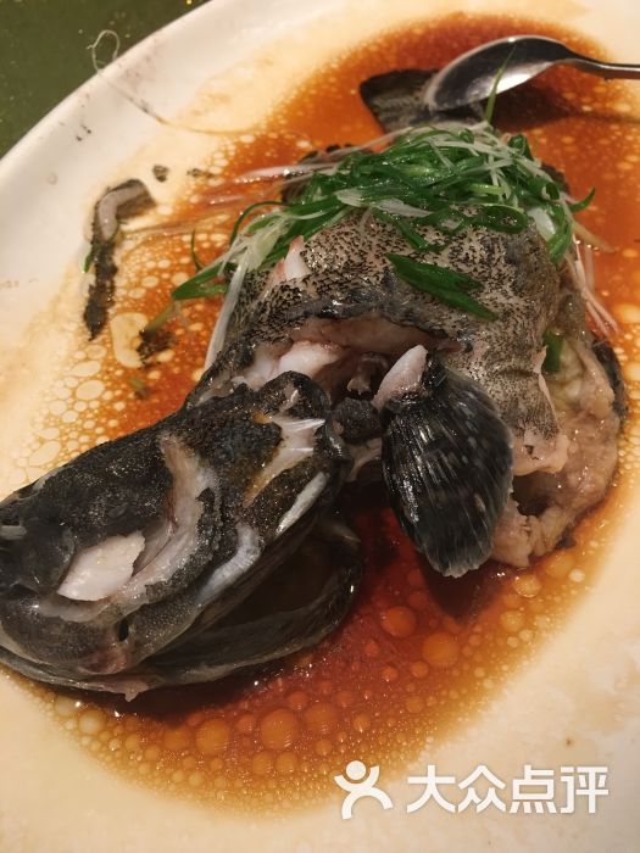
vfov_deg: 61.7
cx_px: 320
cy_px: 426
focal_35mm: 29
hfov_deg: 48.2
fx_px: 715
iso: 50
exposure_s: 1/33
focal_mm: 4.15
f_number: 2.2
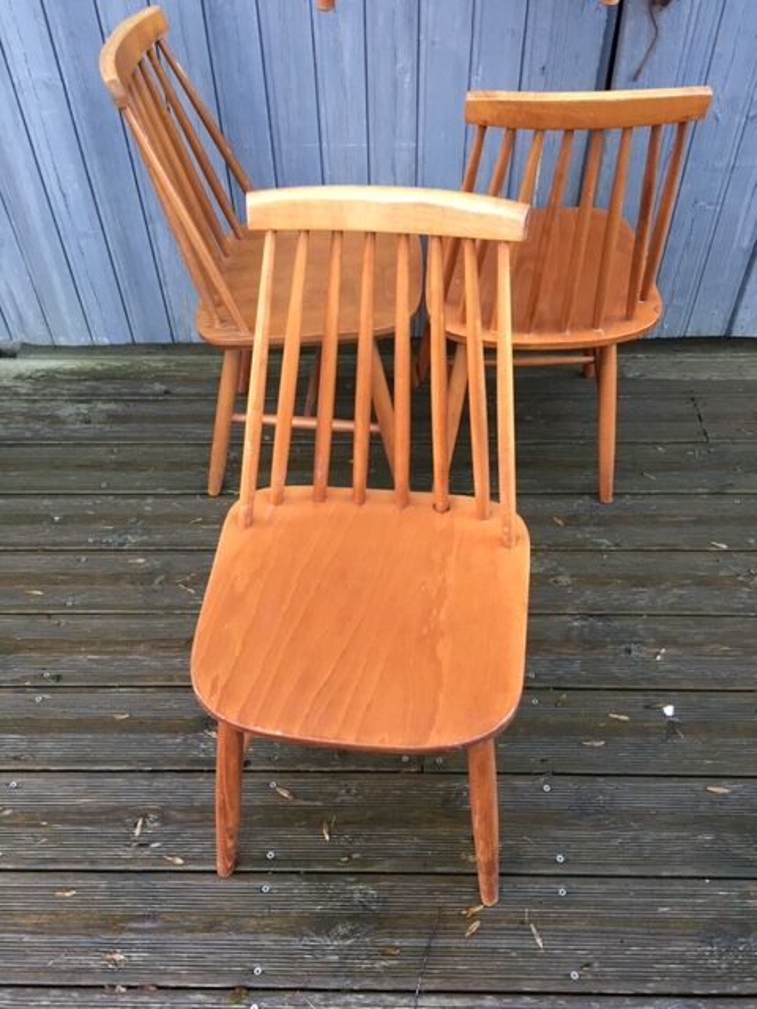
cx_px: 378
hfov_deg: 48.2
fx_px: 846
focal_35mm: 29
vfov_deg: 61.7
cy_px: 504
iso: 80
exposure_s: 1/33
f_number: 2.2
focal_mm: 4.15
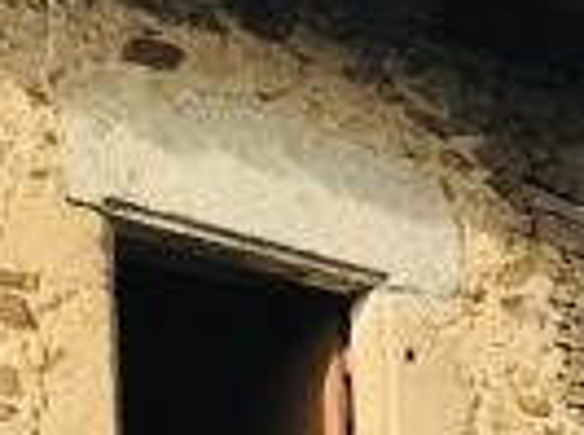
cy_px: 1296
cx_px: 1568
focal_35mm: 169
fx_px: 2843
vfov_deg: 7.7
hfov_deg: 9.8
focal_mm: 3.99
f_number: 1.8
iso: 20
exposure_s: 1/977
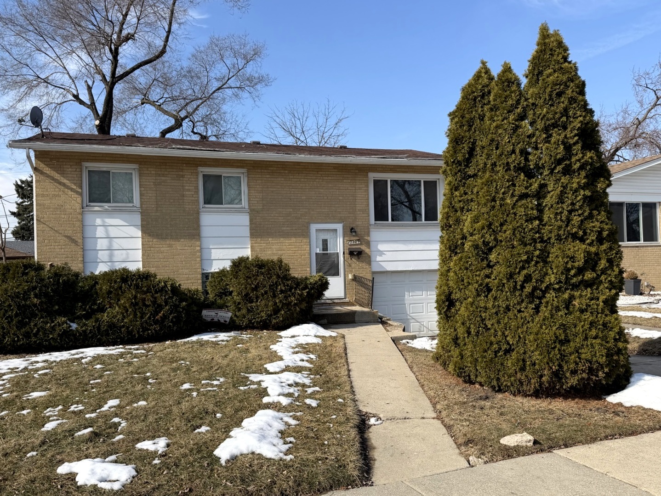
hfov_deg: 71.6
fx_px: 459
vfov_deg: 56.9
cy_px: 248
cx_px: 330
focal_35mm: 24
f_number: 1.78
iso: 80
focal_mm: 6.76
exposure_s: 1/3425
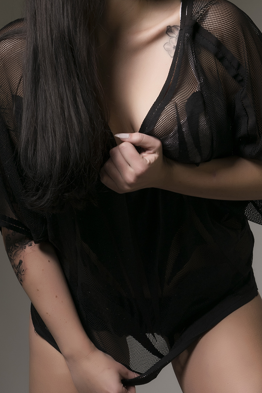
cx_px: 153
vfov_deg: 14.8
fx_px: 1516
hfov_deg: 9.9
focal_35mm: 139
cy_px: 152
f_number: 13
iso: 100
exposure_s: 1/100
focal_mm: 55
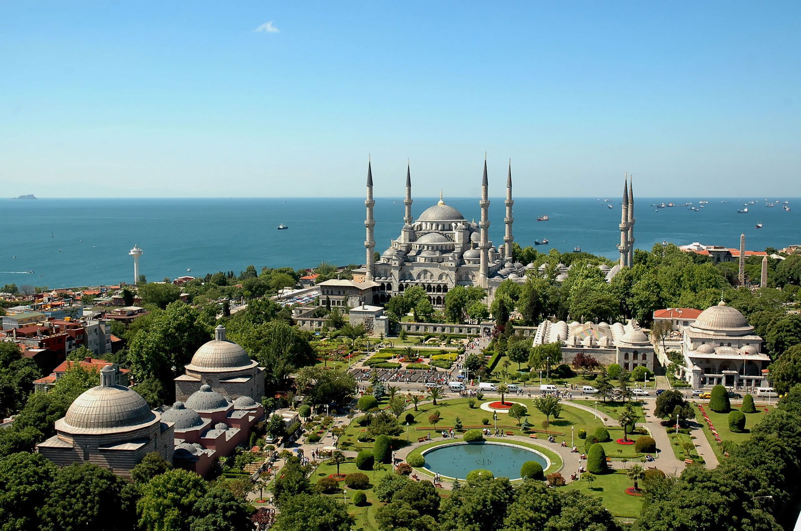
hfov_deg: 48.0
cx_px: 400
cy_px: 266
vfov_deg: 32.9
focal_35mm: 40
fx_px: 900
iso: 200
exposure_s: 1/250
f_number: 8
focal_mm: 27
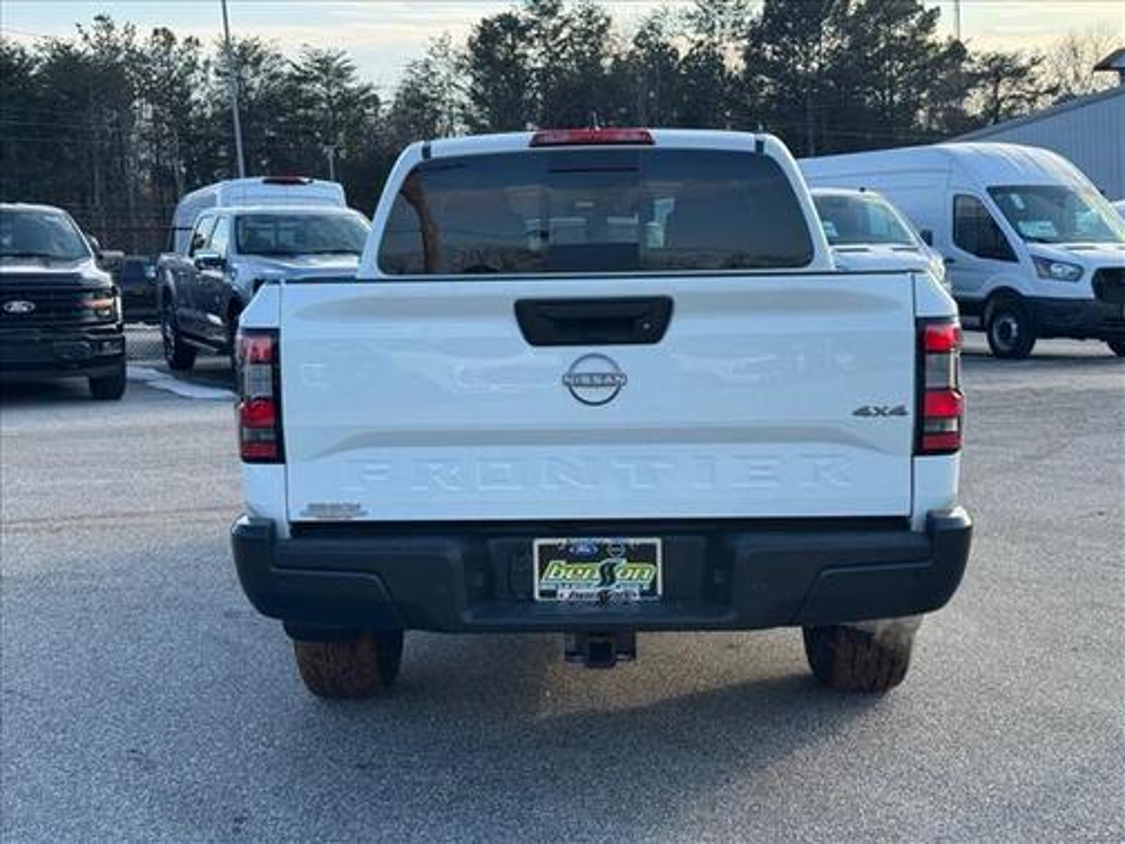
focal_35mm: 48
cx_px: 562
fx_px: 1560
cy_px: 422
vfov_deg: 30.3
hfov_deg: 39.7
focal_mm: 6.76
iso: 64
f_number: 1.78
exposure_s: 1/1094
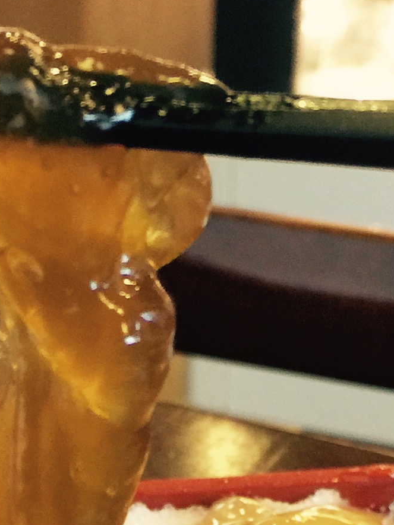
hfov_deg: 13.8
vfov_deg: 17.3
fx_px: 1625
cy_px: 685
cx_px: 206
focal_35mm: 107
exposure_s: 1/15
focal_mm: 4.15
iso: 125
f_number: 2.2
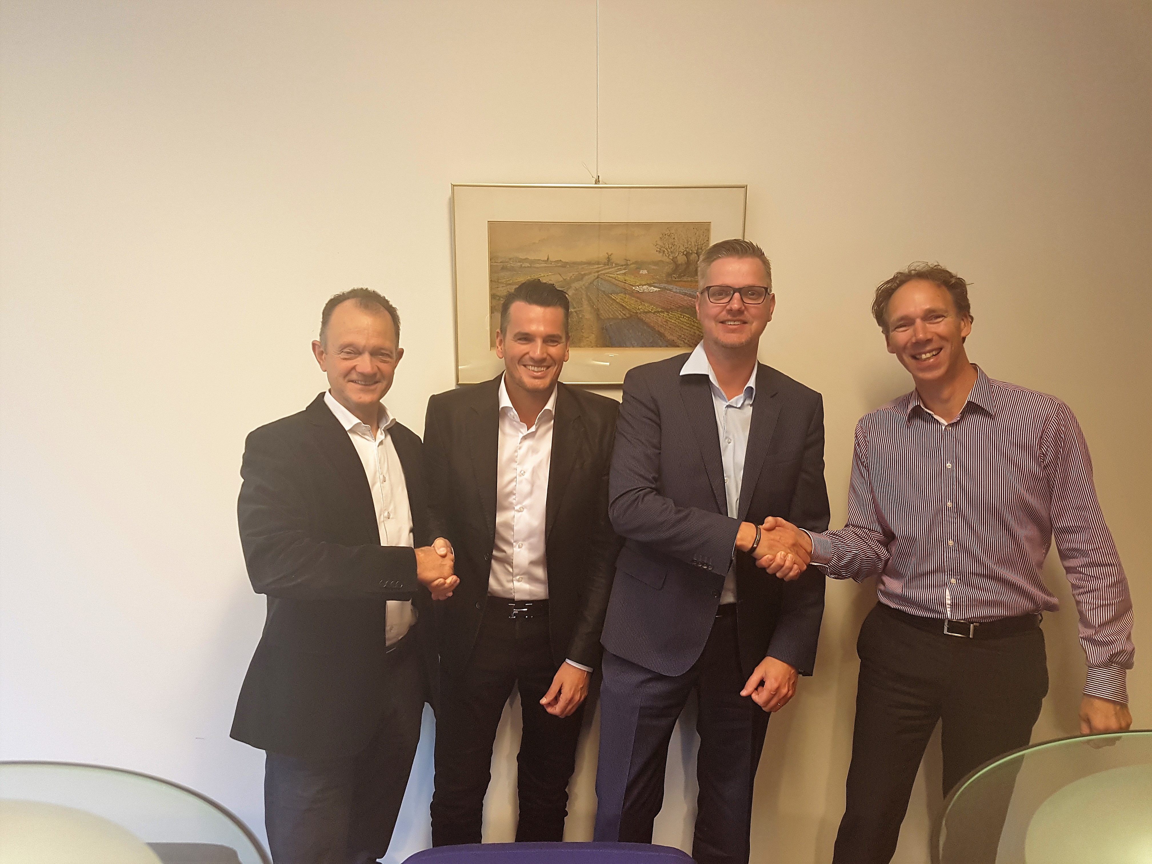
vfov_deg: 53.1
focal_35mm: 26
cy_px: 432
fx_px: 865
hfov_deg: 67.3
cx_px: 576
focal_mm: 4.2
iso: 125
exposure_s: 1/50
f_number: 1.7
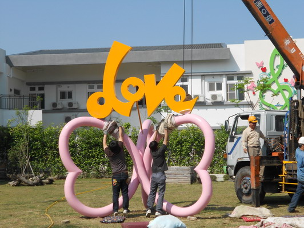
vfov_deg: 22.3
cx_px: 152
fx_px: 580
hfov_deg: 29.4
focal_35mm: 66
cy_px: 114
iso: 80
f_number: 5.3
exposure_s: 1/640
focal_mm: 11.6
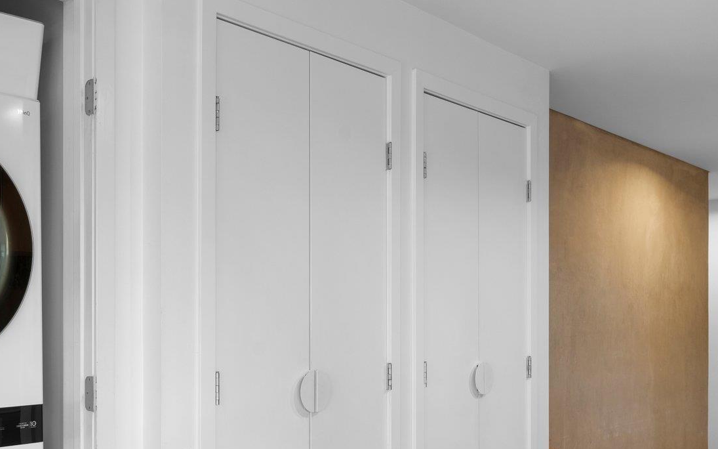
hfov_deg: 48.5
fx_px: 783
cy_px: 331
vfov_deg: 31.5
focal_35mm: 40
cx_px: 245
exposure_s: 1/3
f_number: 8
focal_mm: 21
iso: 400
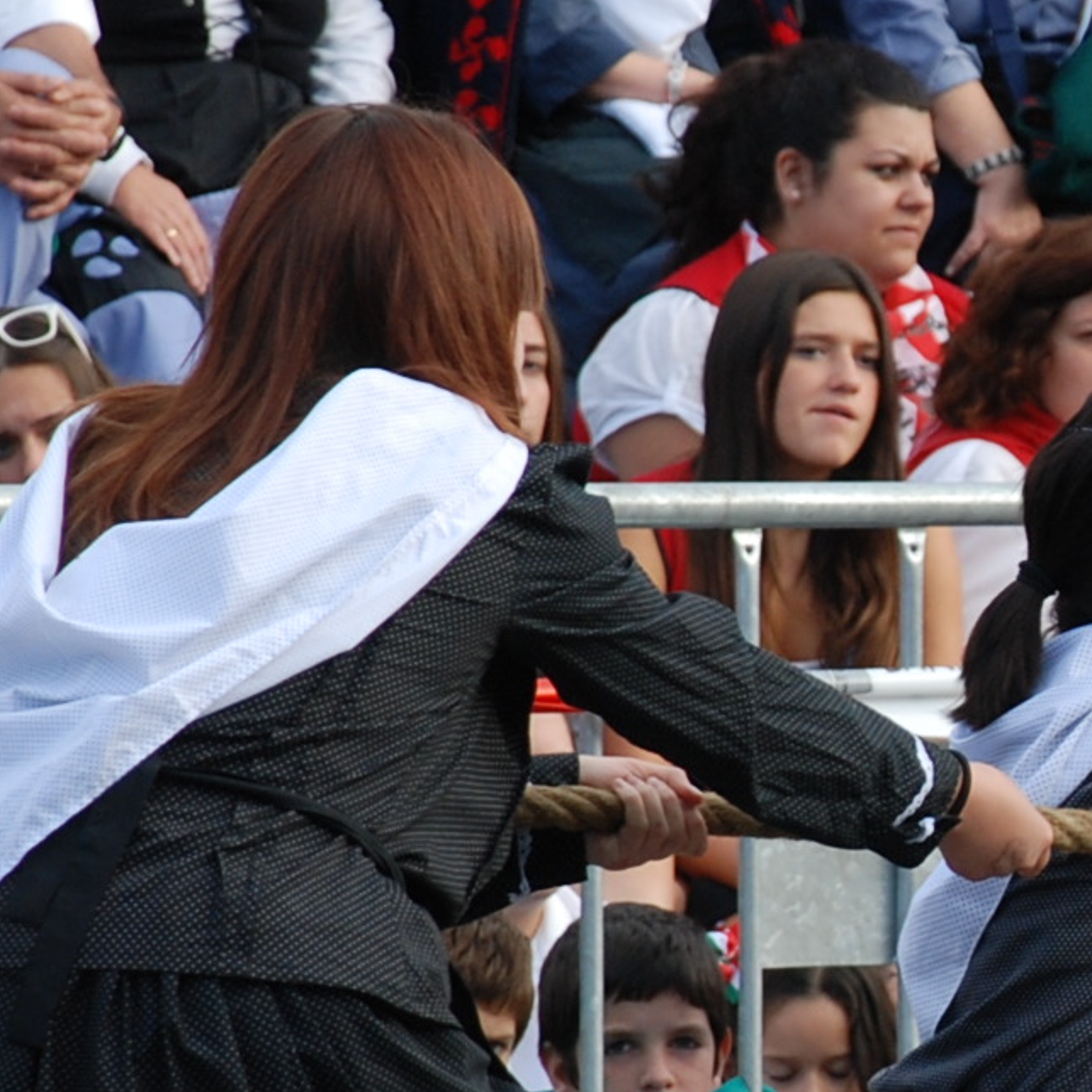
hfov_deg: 3.0
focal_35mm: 575
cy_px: 780
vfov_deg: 3.0
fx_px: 20522
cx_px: 1486
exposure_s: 1/125
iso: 200
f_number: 5.6
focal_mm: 100
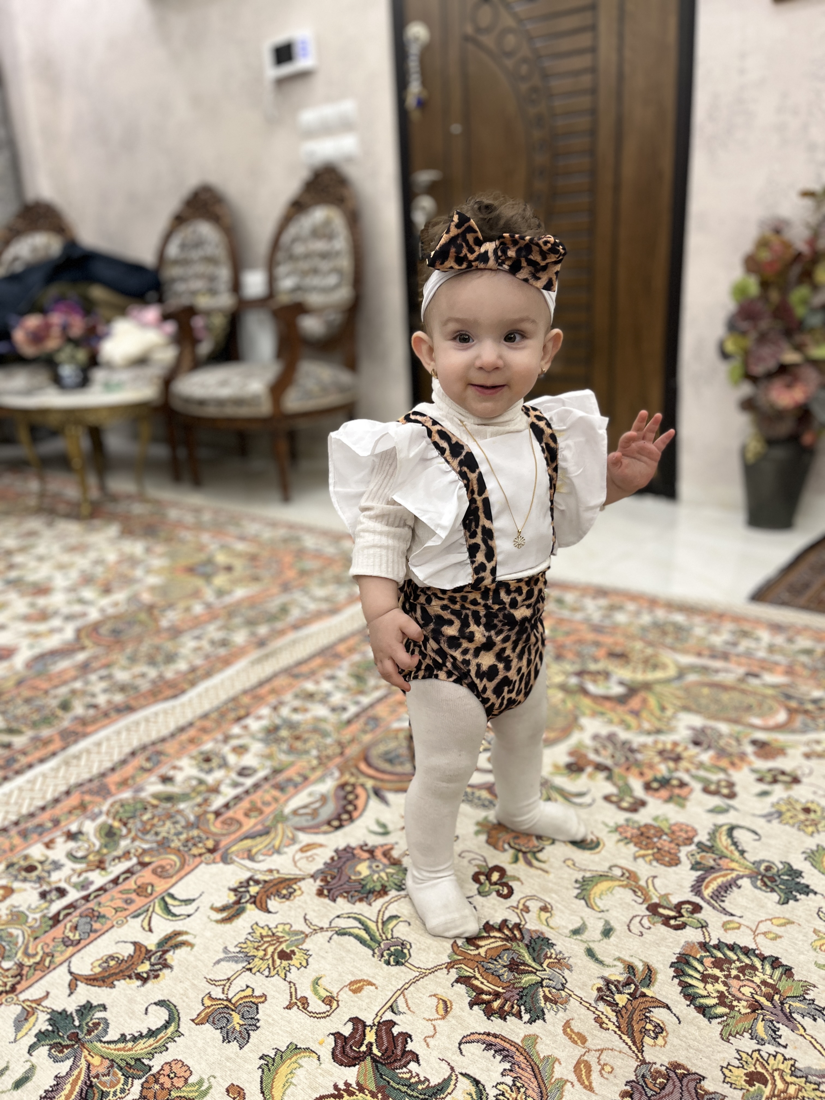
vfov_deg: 67.3
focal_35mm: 26
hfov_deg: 53.1
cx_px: 412
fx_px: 826
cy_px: 550
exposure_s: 1/100
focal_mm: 5.1
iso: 125
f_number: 1.6
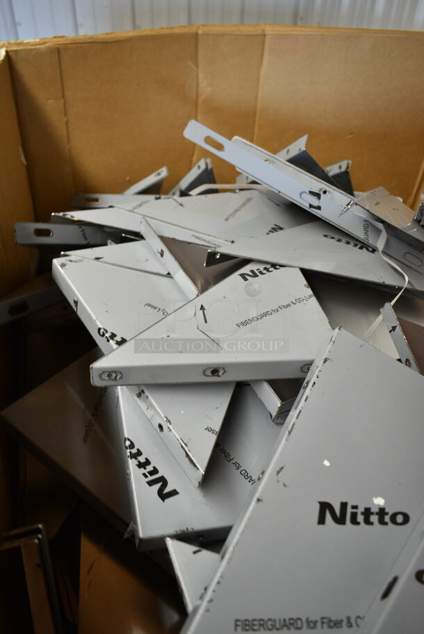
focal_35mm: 30
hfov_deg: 43.7
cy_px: 317
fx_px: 529
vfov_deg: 61.9
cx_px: 212
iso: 560
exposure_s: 1/30
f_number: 3.5
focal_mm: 20
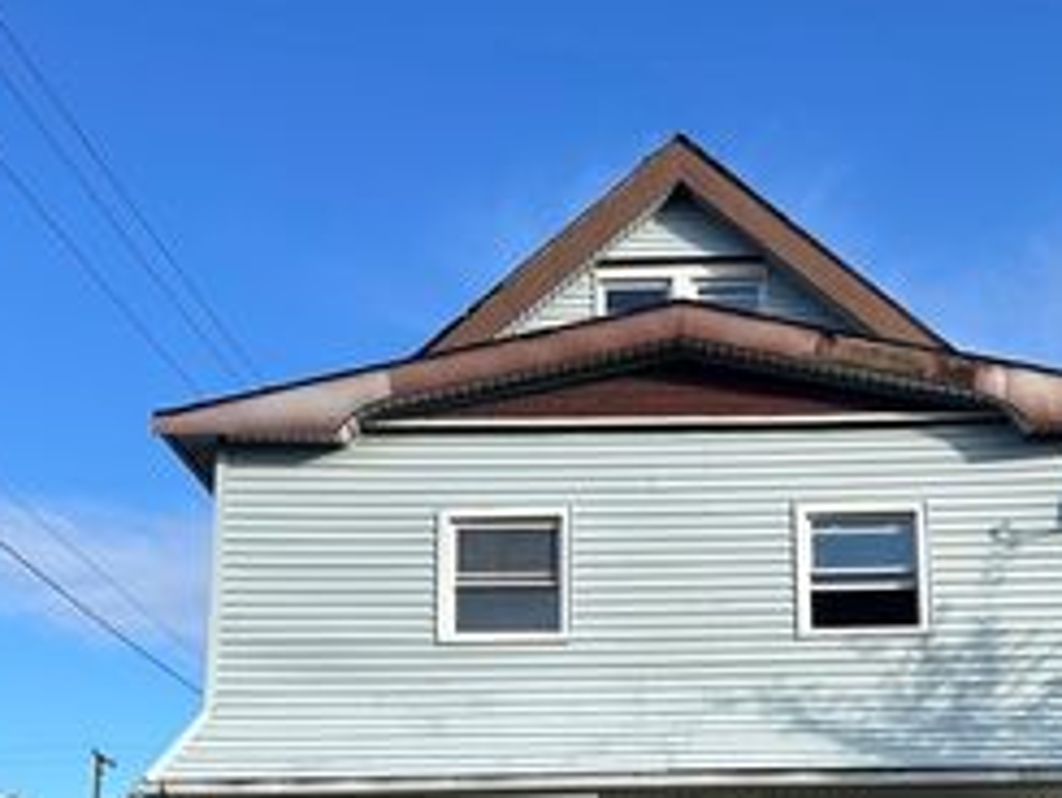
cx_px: 676
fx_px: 1627
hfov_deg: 35.9
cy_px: 735
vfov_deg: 26.5
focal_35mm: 53
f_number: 1.5
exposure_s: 1/2915
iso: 50
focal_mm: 5.7
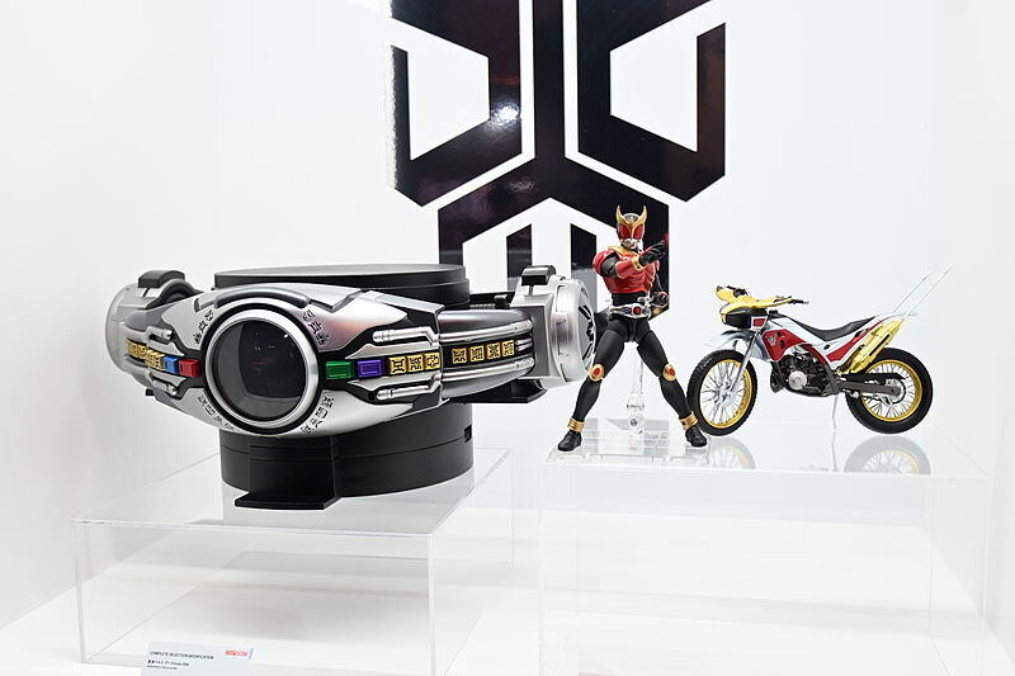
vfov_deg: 36.9
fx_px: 1015
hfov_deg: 53.1
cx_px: 508
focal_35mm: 36
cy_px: 338
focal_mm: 24
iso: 560
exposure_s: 1/125
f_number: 4.2
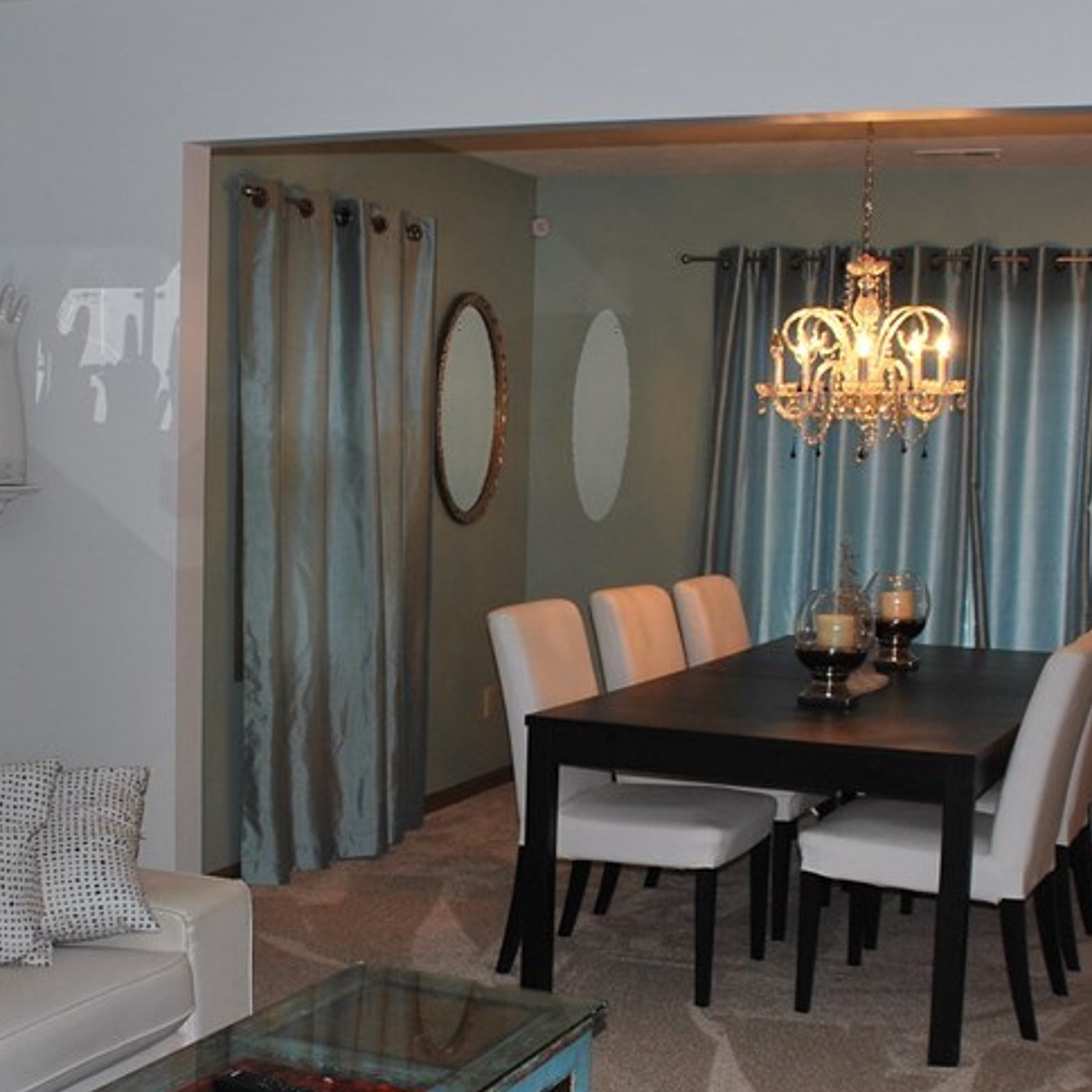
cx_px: 482
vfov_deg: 30.0
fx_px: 2034
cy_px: 662
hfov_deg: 30.0
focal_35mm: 57
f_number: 3.8
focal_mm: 20
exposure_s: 1/60
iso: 200
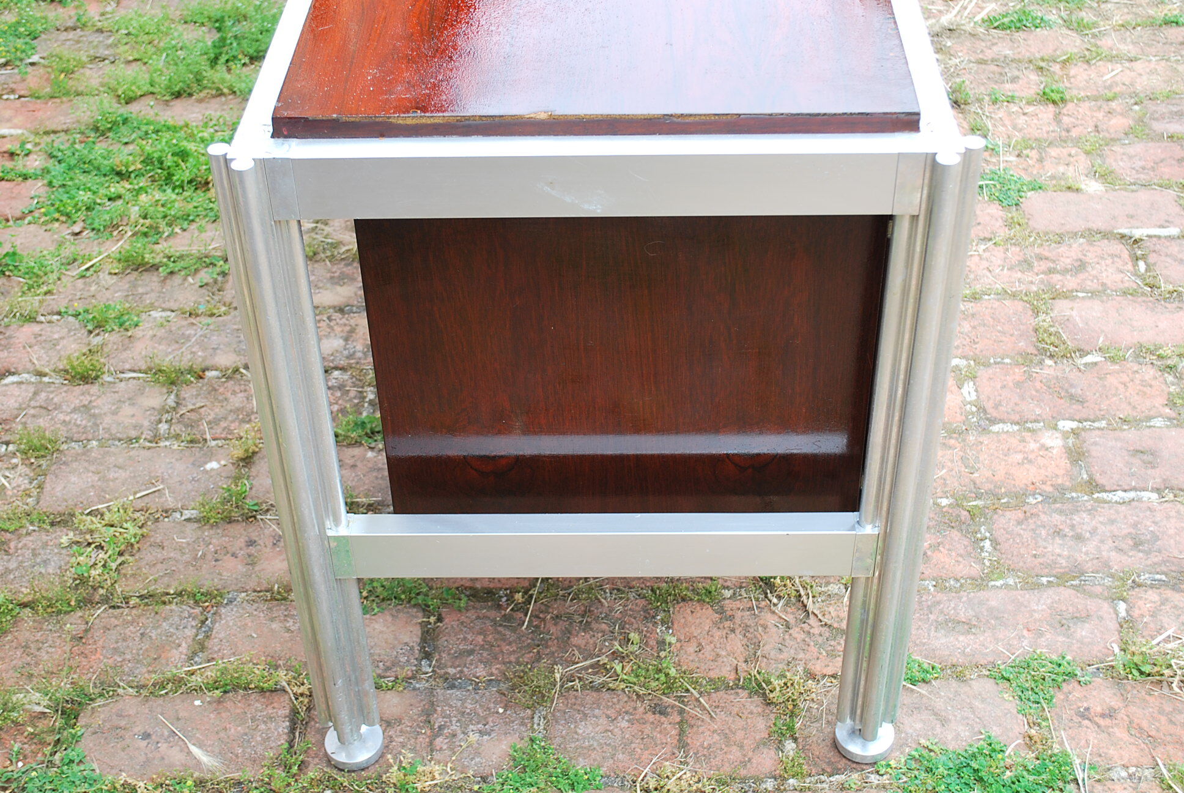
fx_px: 1581
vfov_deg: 28.2
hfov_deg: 41.1
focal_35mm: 48
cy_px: 396
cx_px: 592
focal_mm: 32
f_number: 5
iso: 200
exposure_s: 1/80
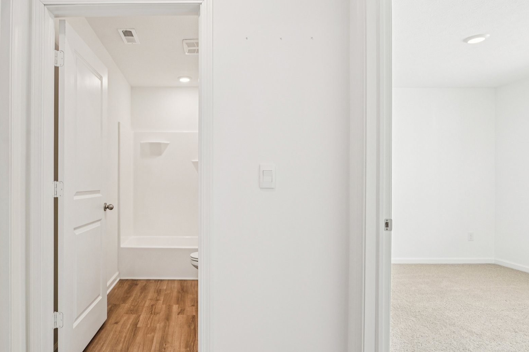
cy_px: 180
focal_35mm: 21
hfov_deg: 79.5
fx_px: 309
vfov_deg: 59.5
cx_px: 193
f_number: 8
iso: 100
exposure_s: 1/25
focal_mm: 16
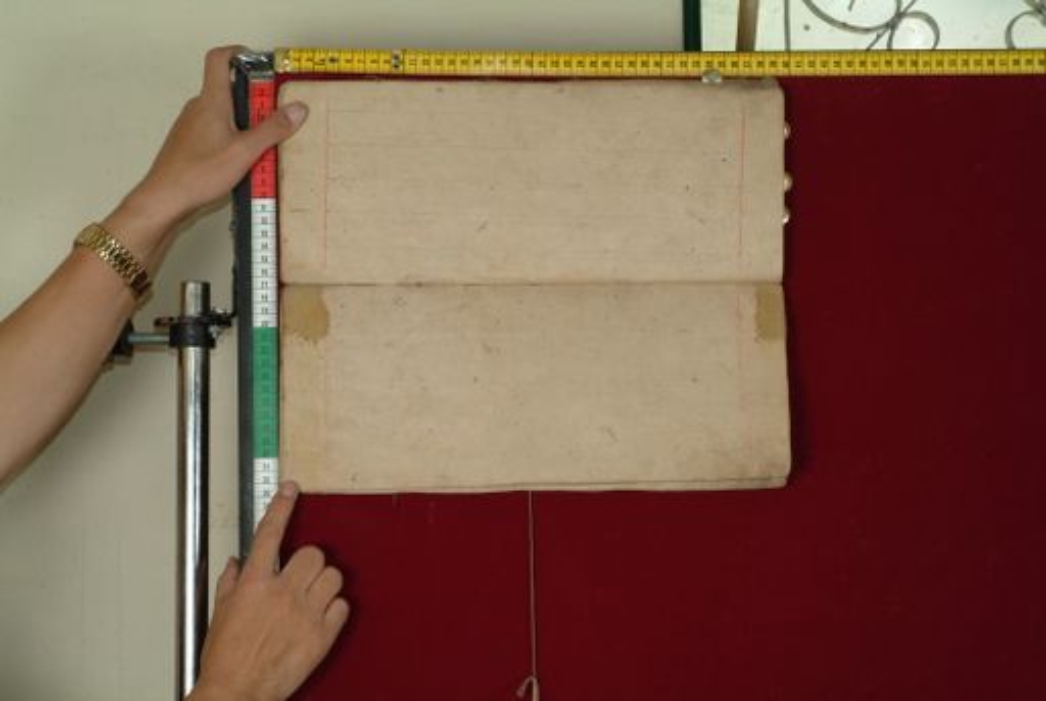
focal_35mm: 88
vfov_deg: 15.5
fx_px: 2575
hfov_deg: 23.0
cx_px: 523
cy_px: 350
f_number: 13
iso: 160
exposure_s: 1/20
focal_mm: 59
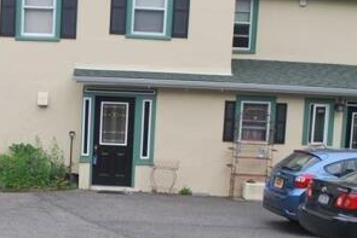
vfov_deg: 20.5
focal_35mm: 66
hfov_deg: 29.4
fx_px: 655
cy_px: 169
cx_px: 47
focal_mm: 18
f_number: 5.6
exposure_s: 1/125
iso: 125
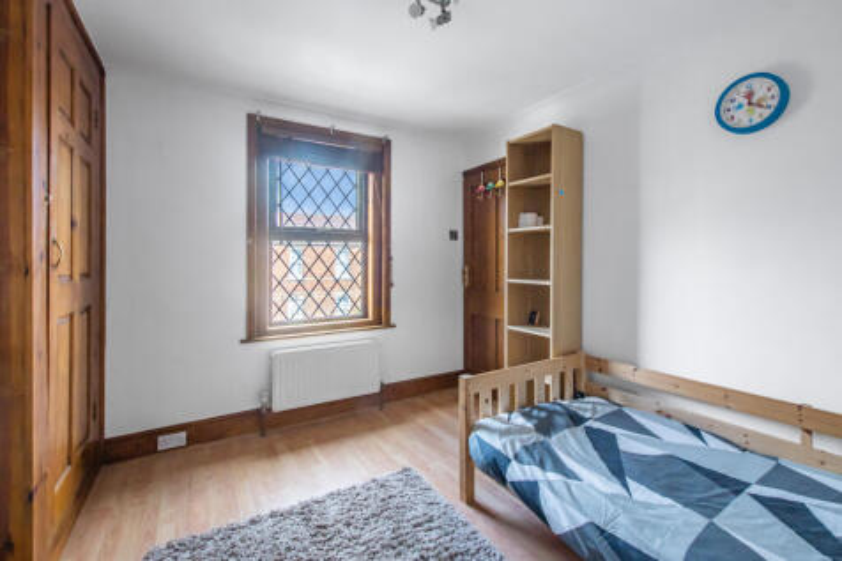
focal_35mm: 15
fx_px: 351
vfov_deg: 77.3
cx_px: 421
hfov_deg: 100.4
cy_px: 280
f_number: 8
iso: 320
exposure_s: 1/60
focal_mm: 10
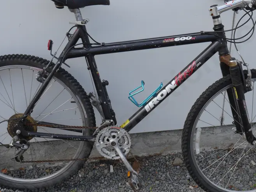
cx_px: 146
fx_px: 459
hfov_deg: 31.1
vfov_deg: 23.6
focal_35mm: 62
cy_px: 109
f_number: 7.1
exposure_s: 1/250
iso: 200
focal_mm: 20
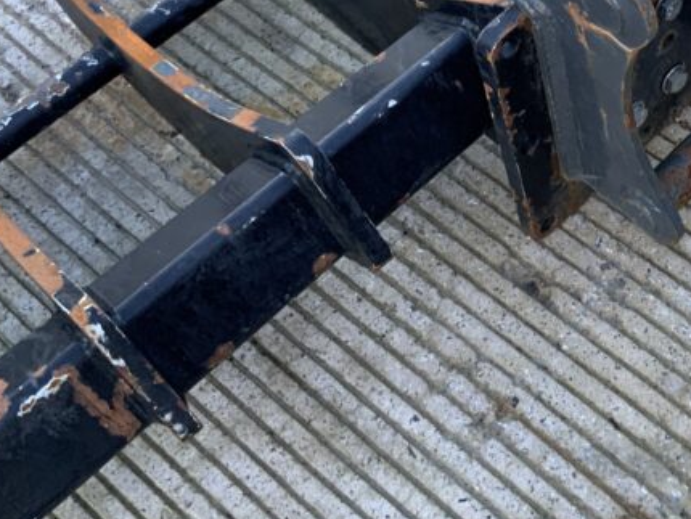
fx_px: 1378
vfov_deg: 20.8
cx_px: 672
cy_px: 24
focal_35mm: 69
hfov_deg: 26.8
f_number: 1.8
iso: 64
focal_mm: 3
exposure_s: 1/122
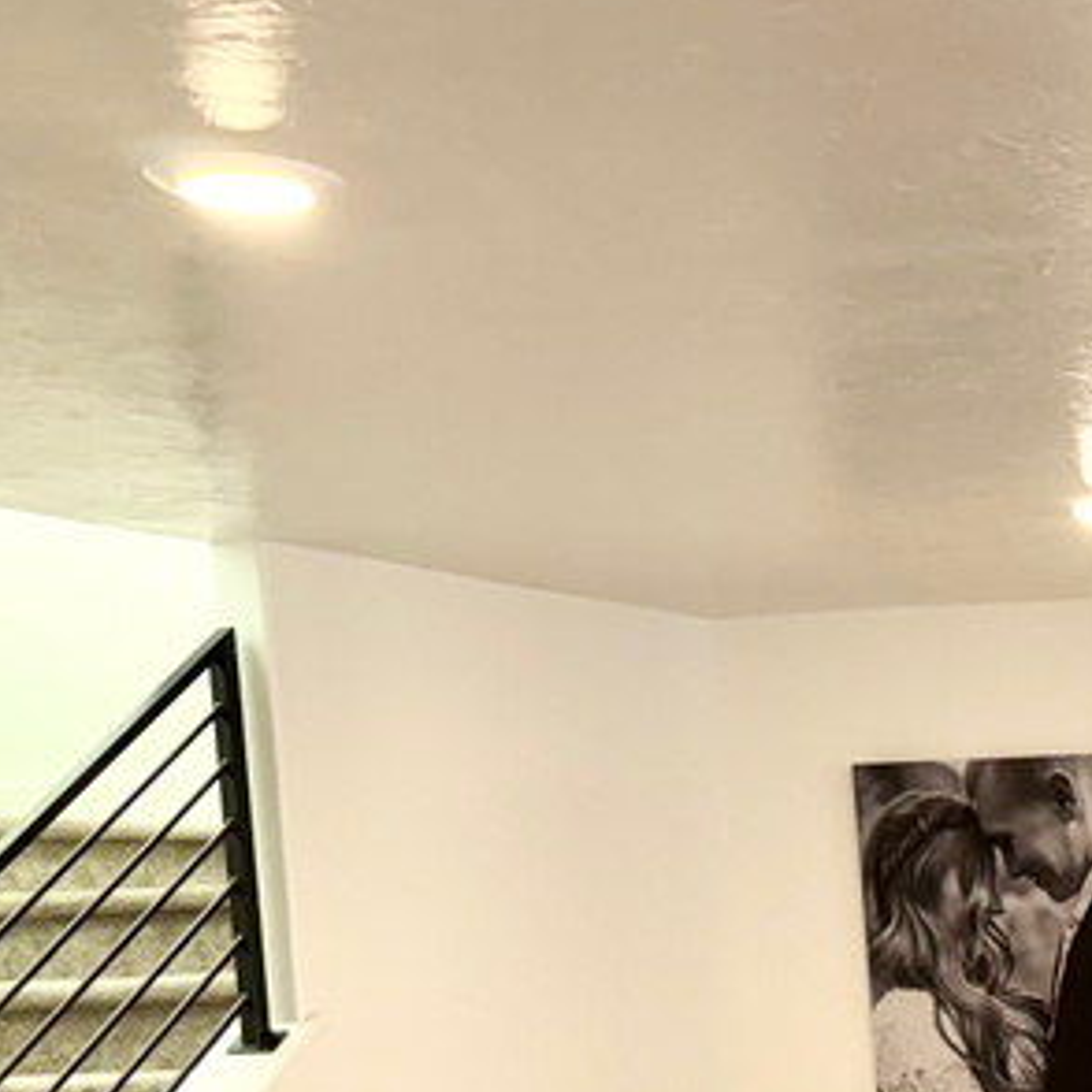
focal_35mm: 74
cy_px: 1077
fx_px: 2641
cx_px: 1768
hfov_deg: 19.4
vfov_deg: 22.5
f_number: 1.78
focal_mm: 6.76
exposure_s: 1/120
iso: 160
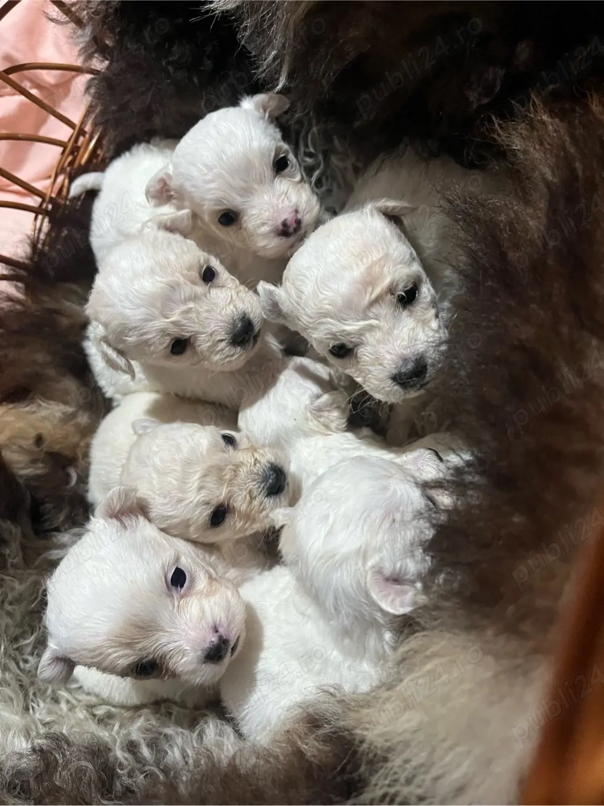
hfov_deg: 53.0
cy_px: 403
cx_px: 302
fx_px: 605
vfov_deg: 67.3
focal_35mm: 26
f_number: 1.6
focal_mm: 5.1
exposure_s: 1/33
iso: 400
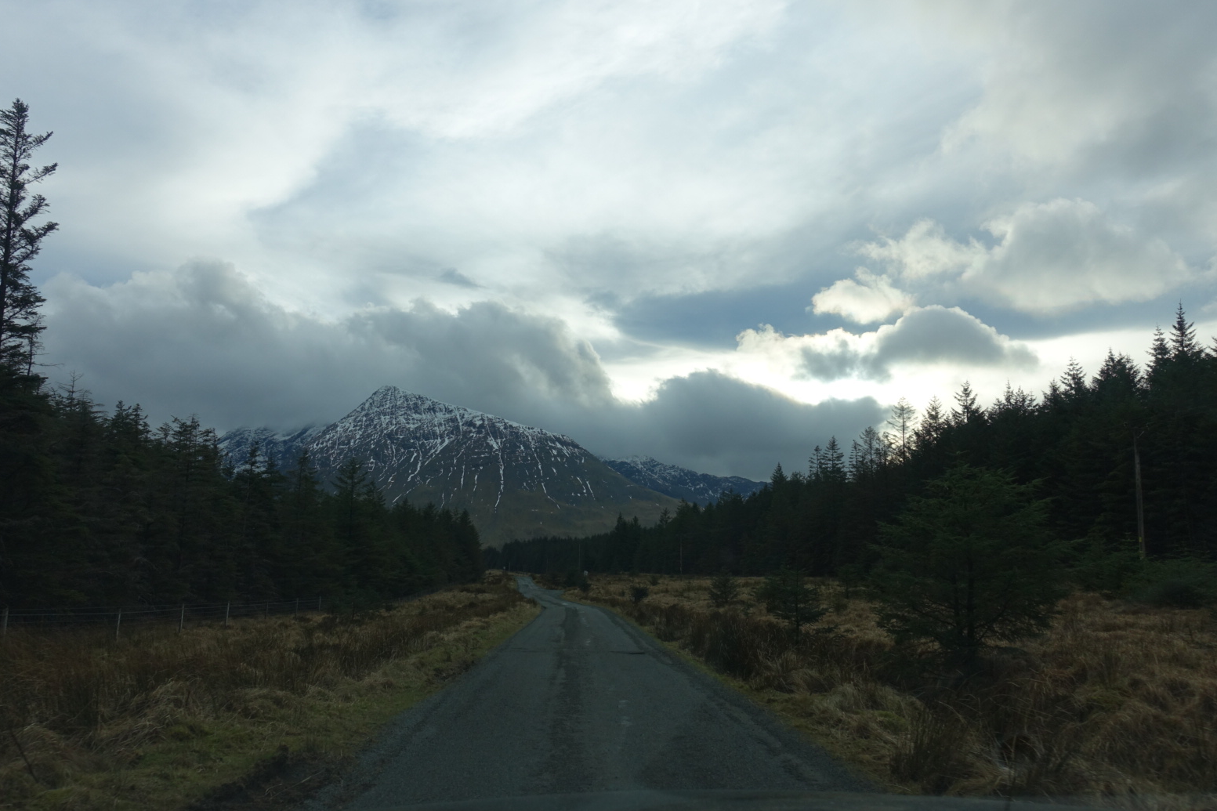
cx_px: 596
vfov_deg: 51.3
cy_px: 390
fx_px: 845
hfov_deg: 71.5
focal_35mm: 25
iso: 125
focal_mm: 8.8
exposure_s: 1/800
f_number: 4
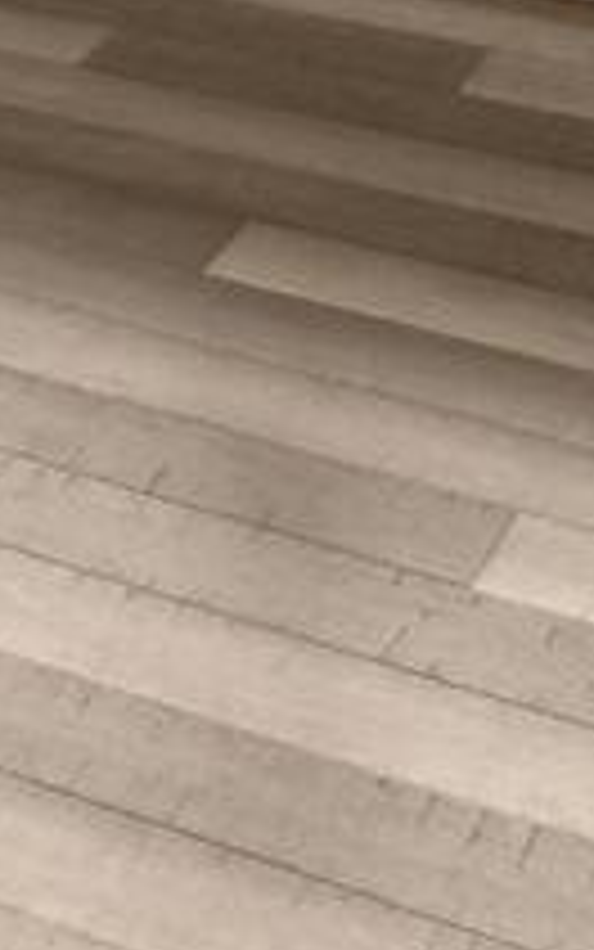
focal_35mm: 125
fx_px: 3235
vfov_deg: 13.6
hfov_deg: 7.5
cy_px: -1108
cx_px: -1746
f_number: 8
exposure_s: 1/25
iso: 200
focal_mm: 10
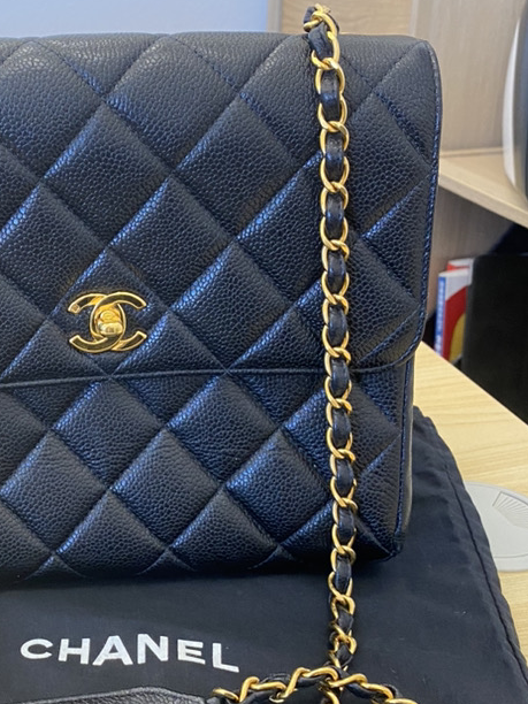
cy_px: 397
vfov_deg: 37.4
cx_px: 95
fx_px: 1037
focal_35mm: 51
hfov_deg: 27.9
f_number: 1.8
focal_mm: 4.25
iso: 100
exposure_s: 1/50
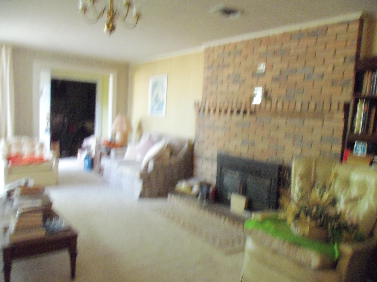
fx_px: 316
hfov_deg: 61.7
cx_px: 188
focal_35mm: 29
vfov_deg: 48.2
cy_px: 141
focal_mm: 5.2
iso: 400
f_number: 3.4
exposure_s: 1/8
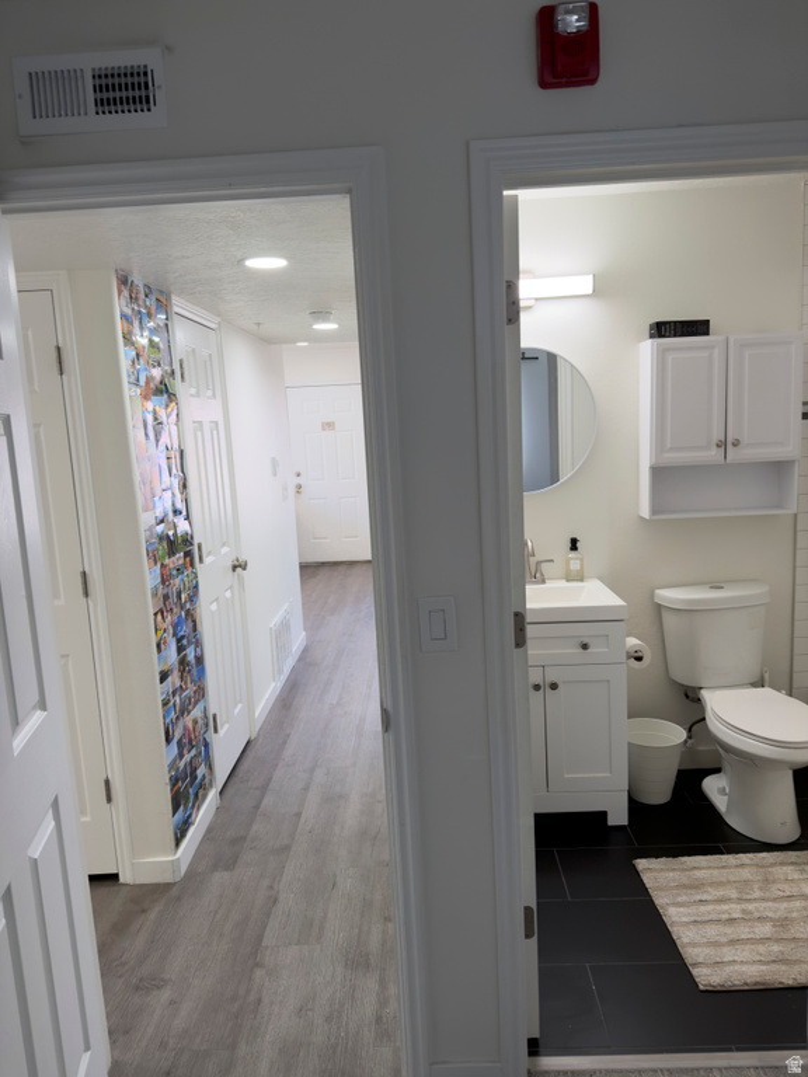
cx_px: 404
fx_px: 747
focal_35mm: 24
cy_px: 538
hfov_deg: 56.8
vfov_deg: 71.6
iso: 160
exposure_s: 1/120
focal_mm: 6.76
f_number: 1.78
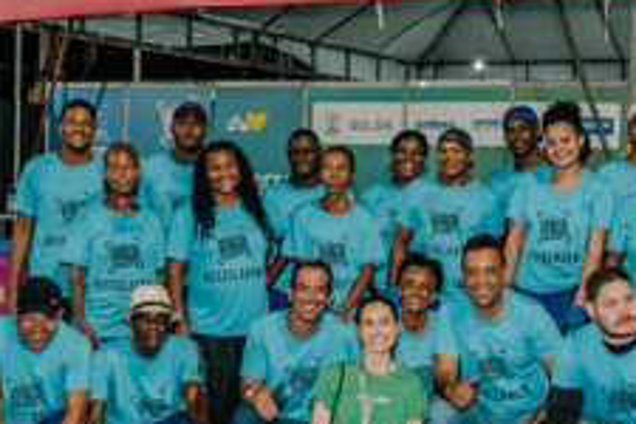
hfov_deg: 27.6
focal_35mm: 73
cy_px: 236
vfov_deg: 18.7
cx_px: 407
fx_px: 1290
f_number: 2.8
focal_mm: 20
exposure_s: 1/200
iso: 1600
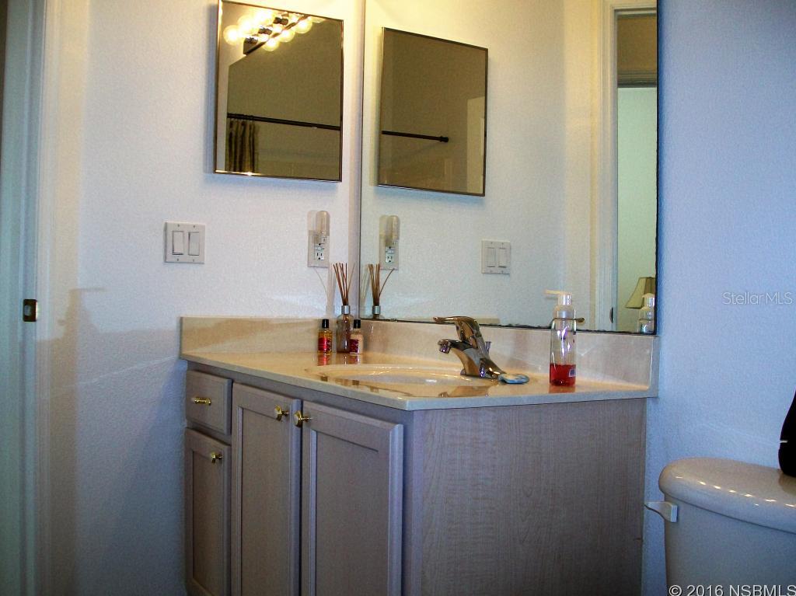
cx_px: 398
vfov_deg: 39.6
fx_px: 827
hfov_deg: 51.4
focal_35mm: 36
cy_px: 298
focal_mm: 6
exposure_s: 1/60
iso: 64
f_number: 2.7
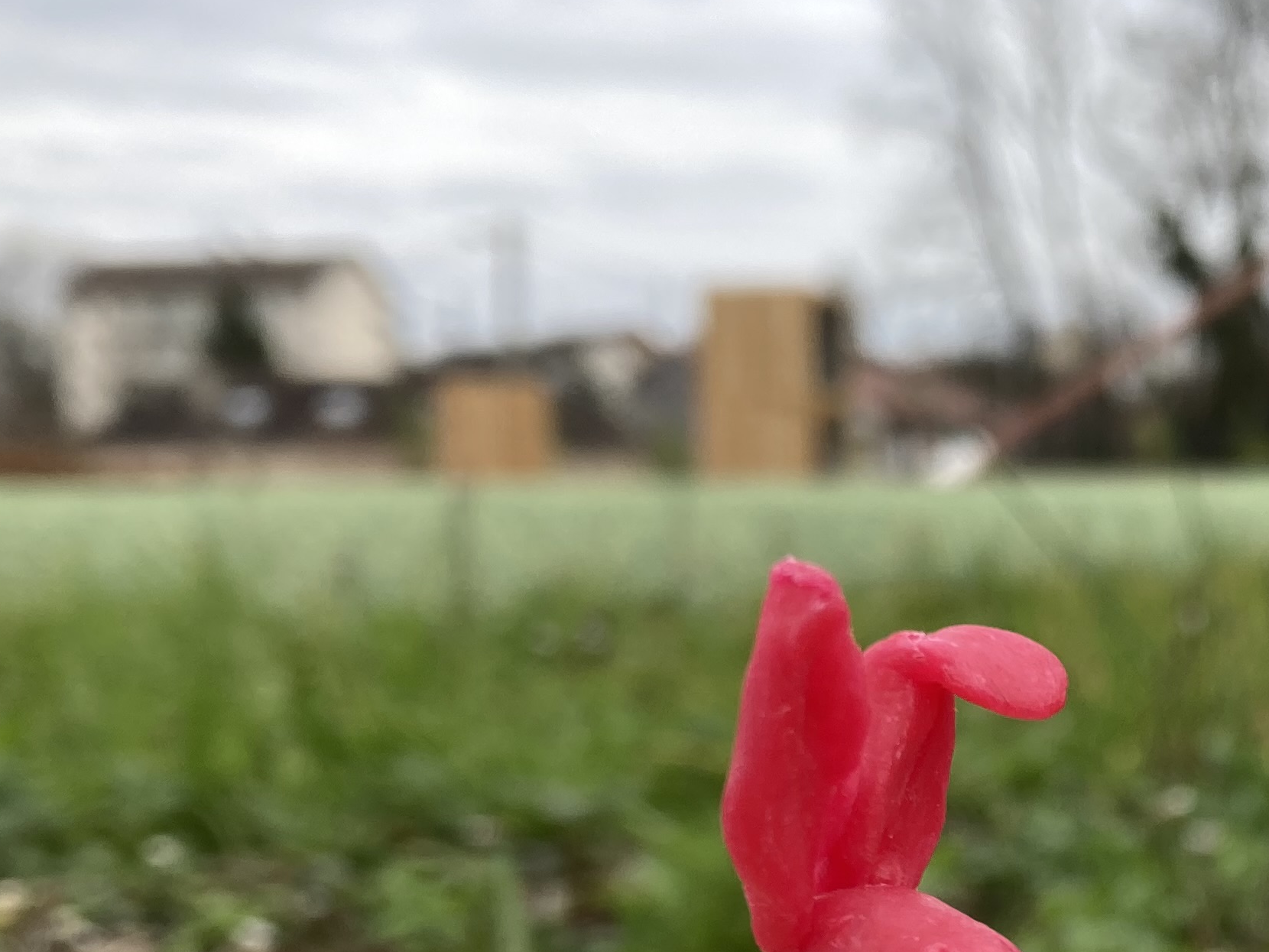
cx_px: 1248
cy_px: 1024
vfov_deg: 20.7
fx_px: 2493
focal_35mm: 68
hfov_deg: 27.1
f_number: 1.8
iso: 20
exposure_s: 1/665
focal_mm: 3.99
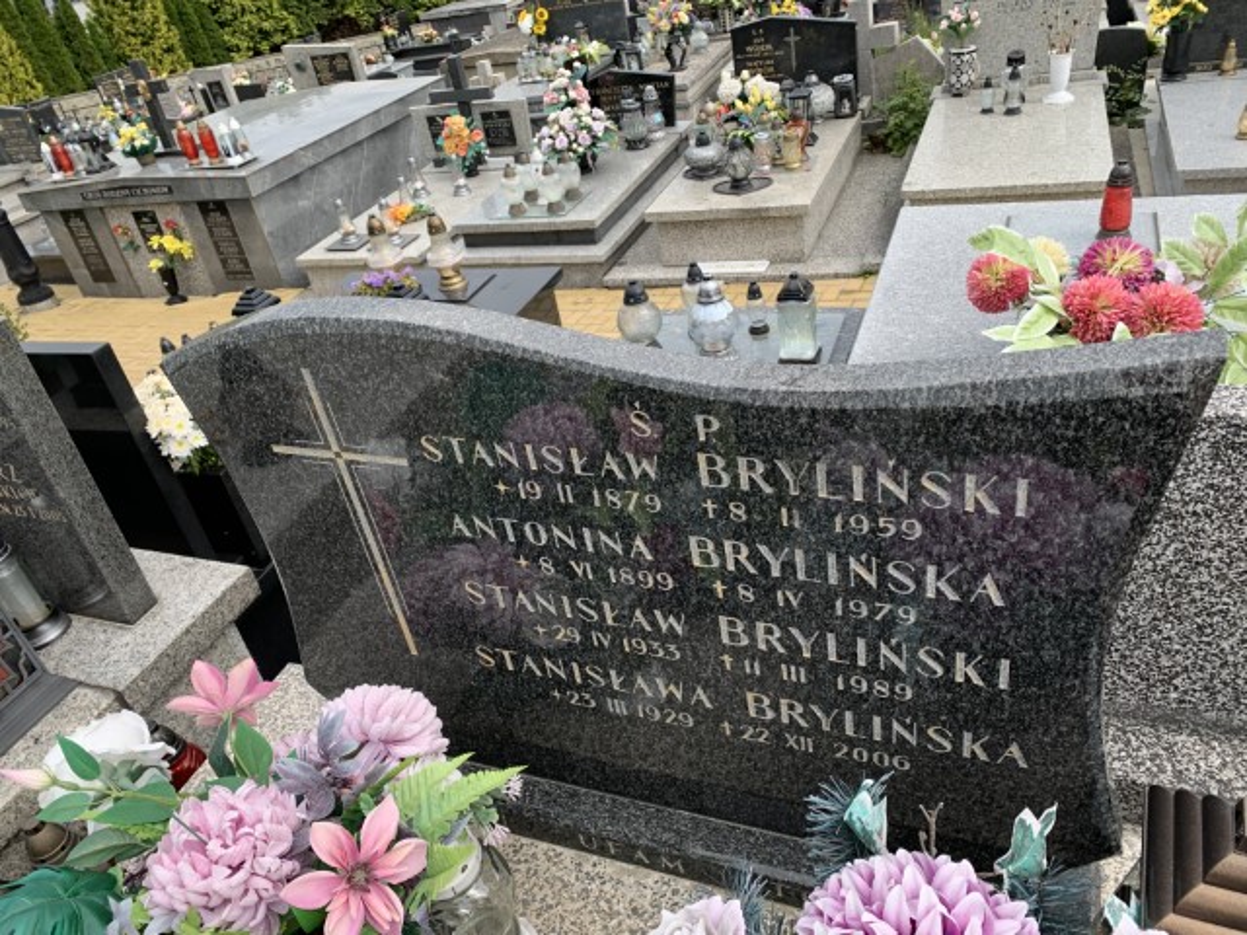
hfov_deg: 67.3
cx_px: 624
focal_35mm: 26
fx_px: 937
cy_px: 468
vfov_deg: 53.1
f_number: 1.8
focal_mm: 4.25
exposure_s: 1/759
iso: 25
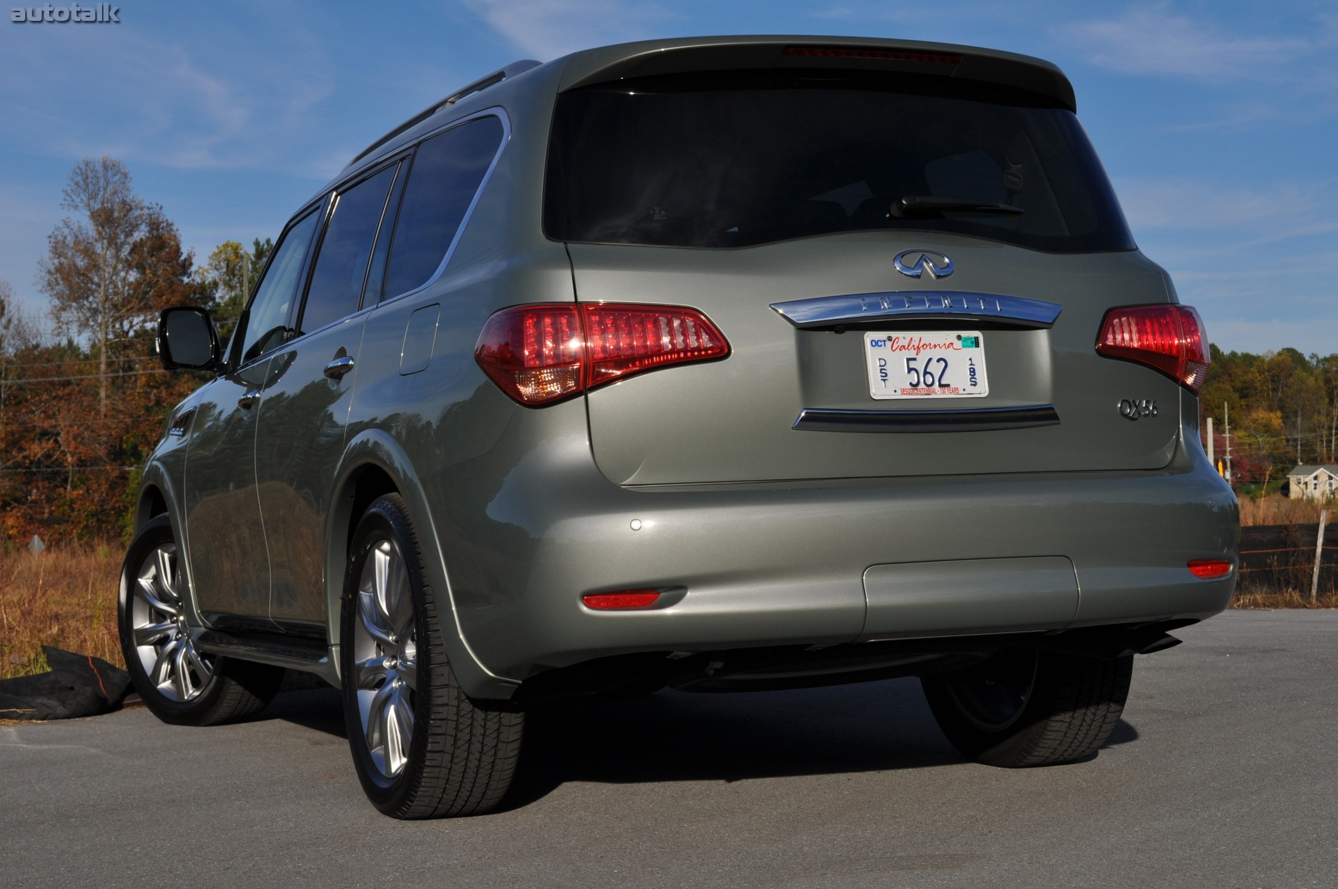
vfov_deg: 22.6
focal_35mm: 60
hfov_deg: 33.4
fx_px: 2227
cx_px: 669
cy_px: 444
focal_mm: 40
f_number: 11
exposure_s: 1/500
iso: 200
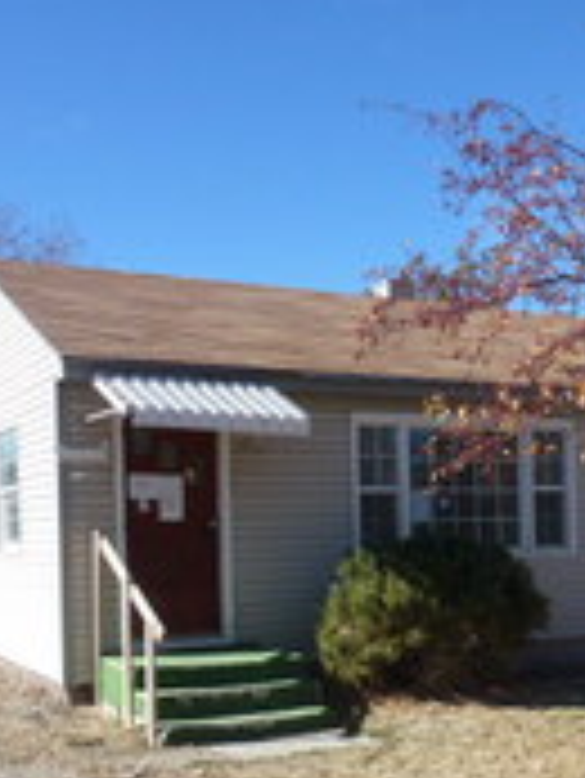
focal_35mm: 48
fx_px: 1080
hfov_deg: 29.8
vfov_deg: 39.0
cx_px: 446
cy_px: 535
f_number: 4
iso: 100
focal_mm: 4.3
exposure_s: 1/640
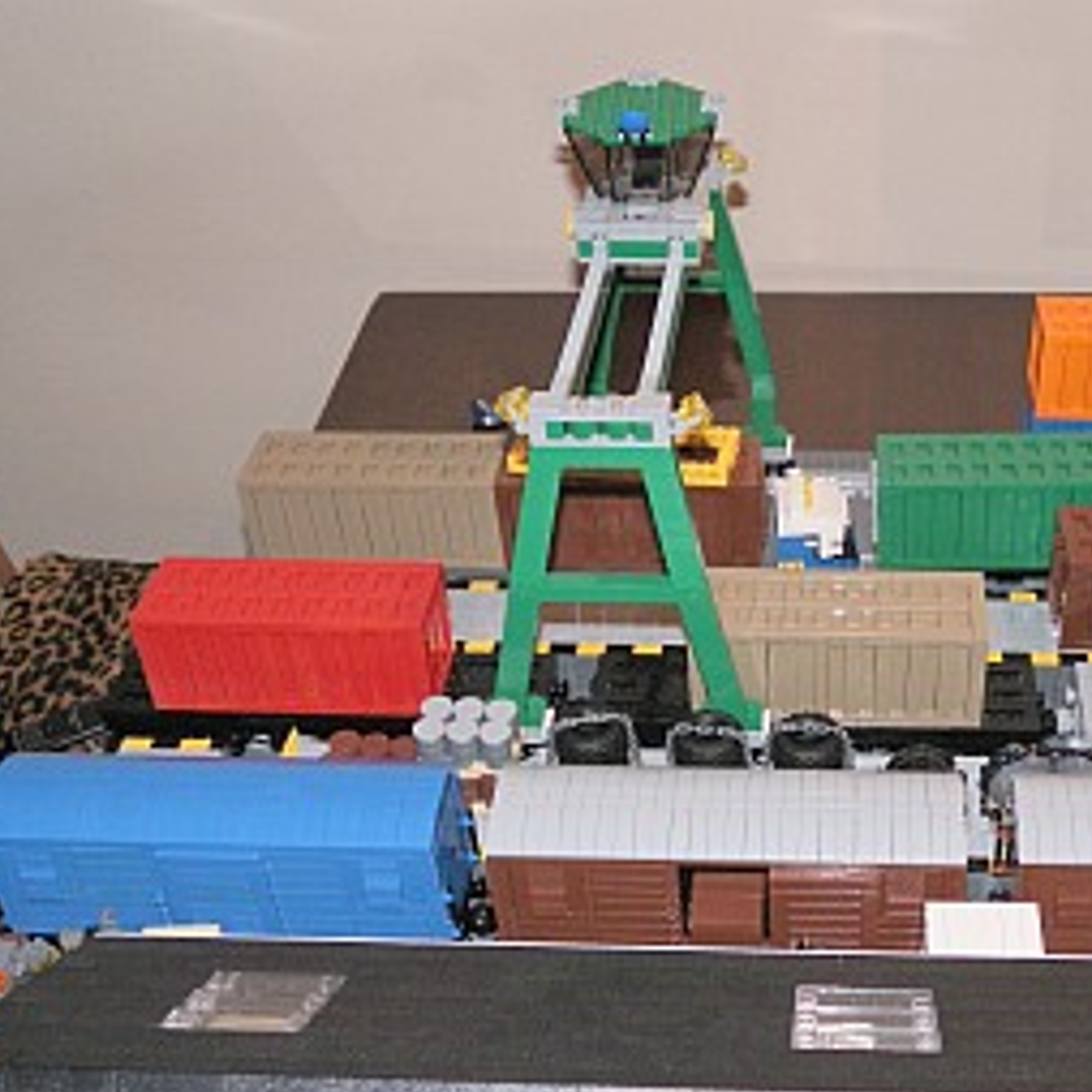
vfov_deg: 36.7
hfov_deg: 36.1
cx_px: 795
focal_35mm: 46
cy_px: 628
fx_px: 1642
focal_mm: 5.9
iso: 200
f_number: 2.8
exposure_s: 1/30
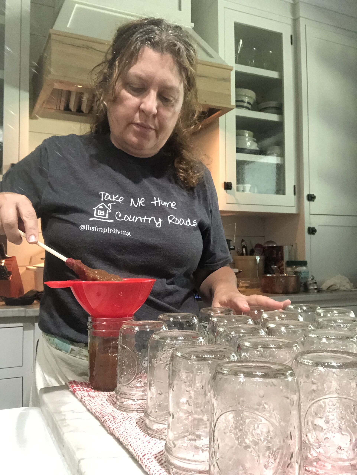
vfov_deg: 56.8
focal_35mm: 32
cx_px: 178
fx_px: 440
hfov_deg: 44.2
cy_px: 238
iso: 500
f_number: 2.2
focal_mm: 2.87
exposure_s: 1/30
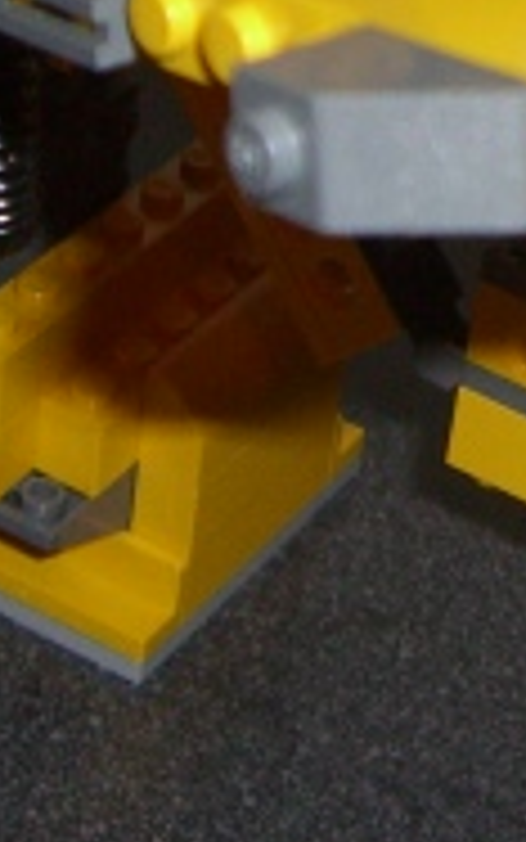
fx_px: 3163
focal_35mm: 138
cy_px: -140
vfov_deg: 14.7
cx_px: 841
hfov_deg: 9.2
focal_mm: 6.2
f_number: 2.7
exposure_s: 1/60
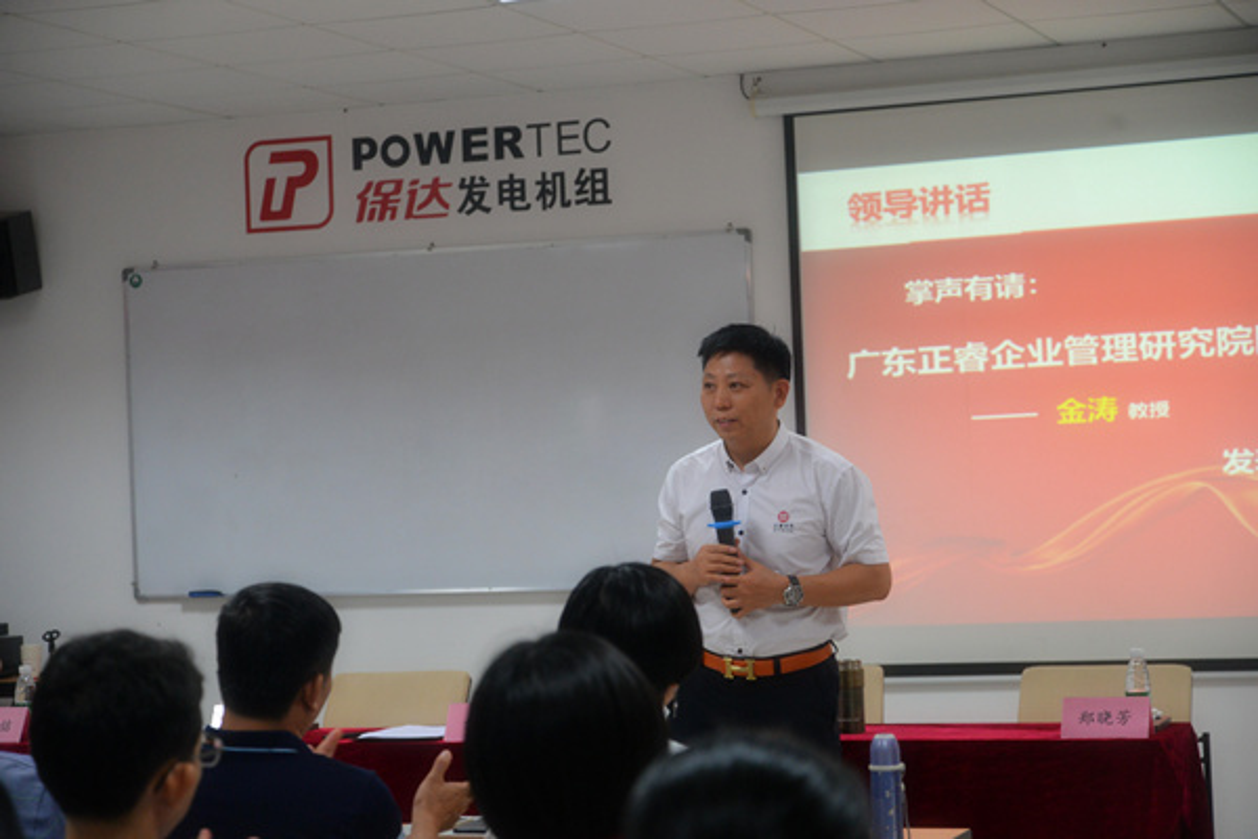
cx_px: 629
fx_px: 2970
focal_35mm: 85
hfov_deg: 23.9
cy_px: 420
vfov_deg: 16.1
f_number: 5
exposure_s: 1/100
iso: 2000
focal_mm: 85
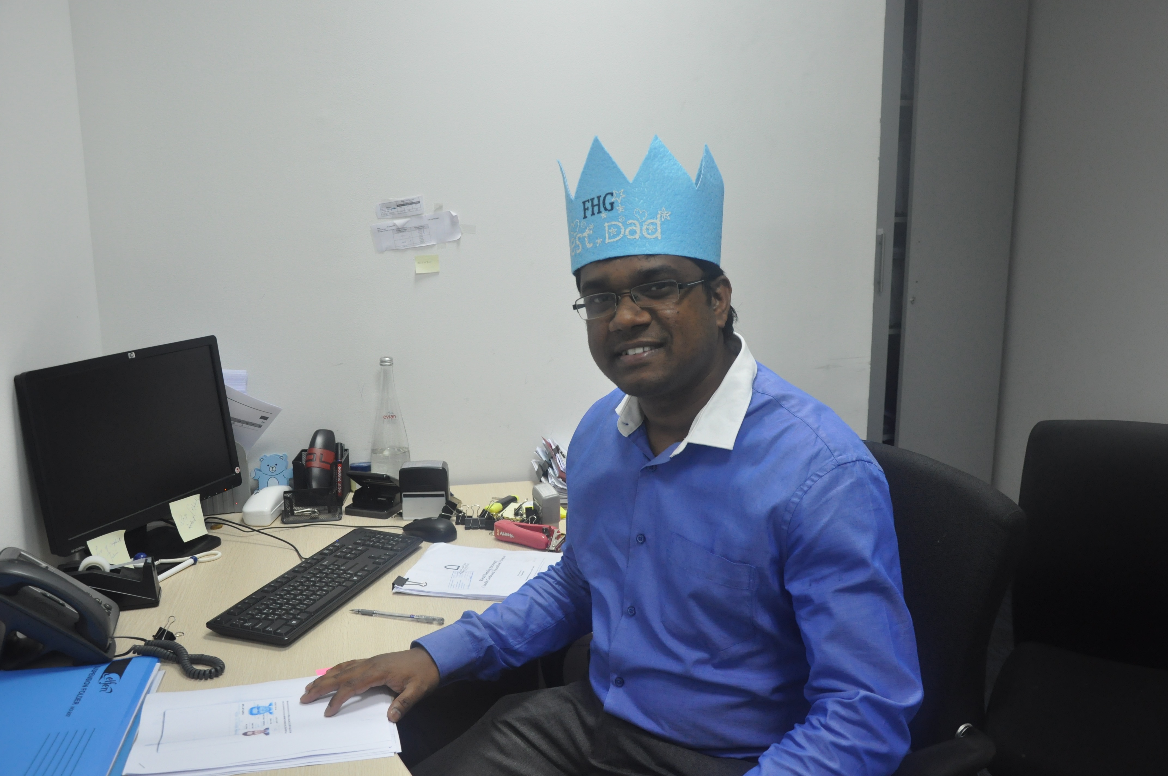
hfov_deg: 59.6
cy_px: 388
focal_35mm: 32
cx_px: 584
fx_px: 1021
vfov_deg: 41.6
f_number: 5.6
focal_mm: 21
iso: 800
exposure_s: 1/30
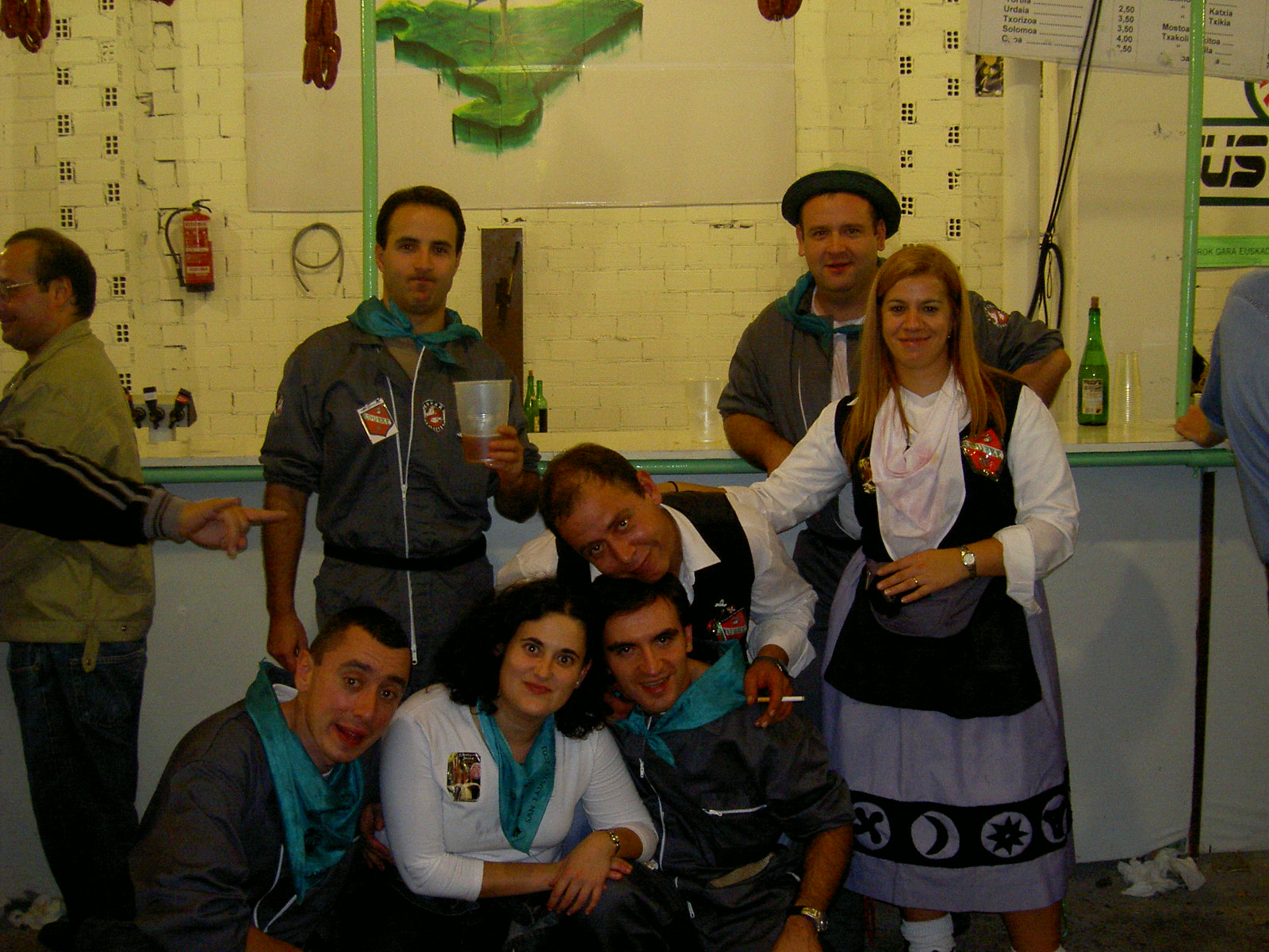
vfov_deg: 36.8
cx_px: 634
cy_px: 476
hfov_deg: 47.9
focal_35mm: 39
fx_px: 1430
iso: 100
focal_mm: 8
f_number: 2.8
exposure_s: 1/59.5
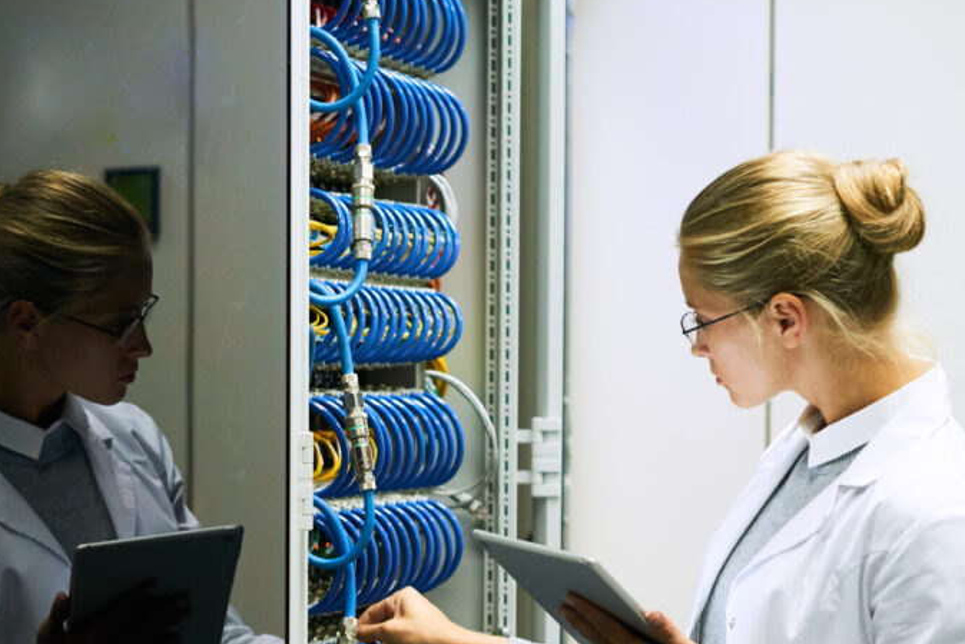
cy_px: 669
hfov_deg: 17.7
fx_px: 3057
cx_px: 84
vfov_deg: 11.9
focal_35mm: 114
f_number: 2.5
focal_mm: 50
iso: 800
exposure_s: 1/200
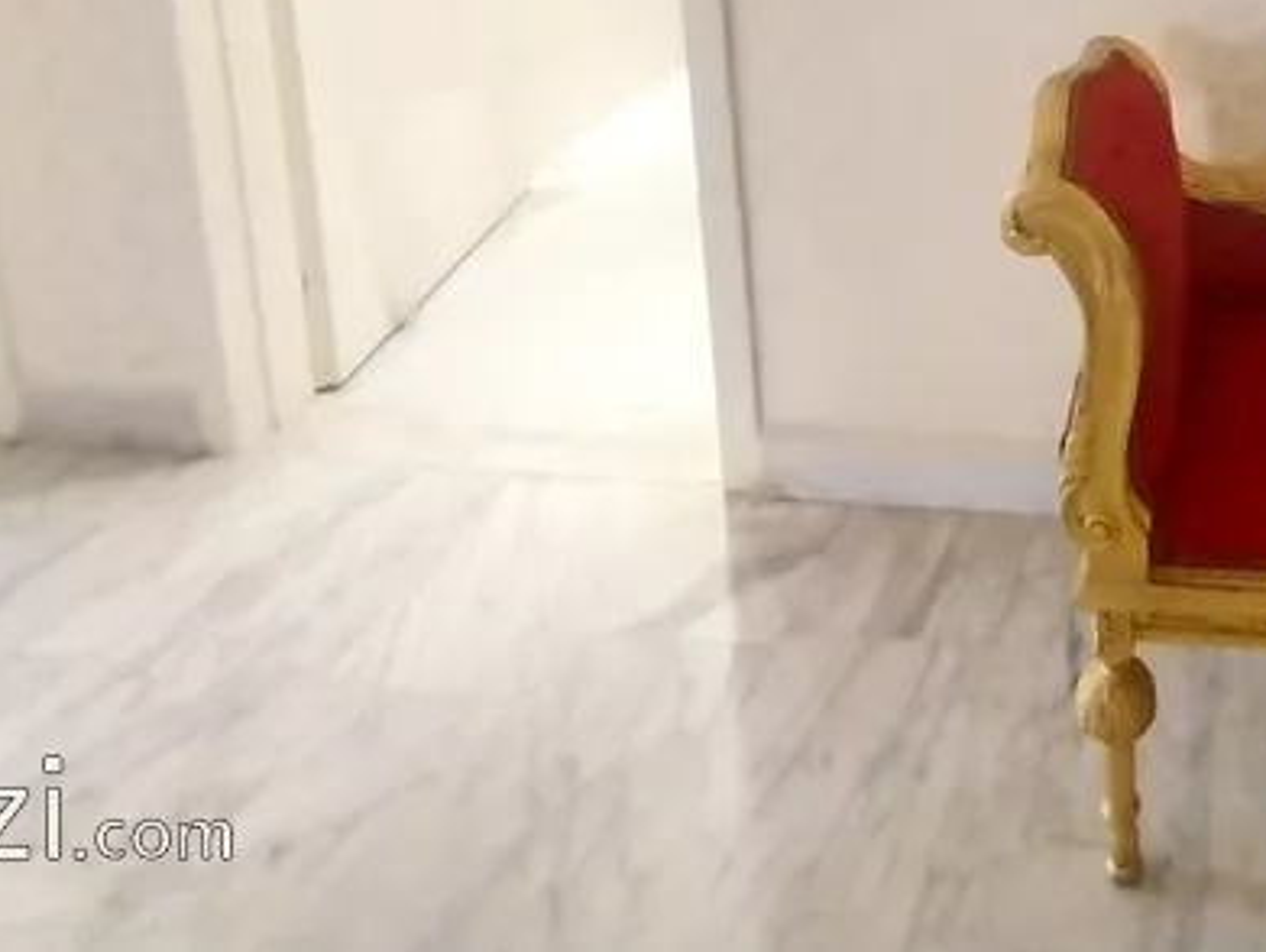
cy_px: -178
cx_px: 1164
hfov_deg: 50.9
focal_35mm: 31
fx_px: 1135
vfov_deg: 36.0
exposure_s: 1/14
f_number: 2.2
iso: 500
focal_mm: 1.3
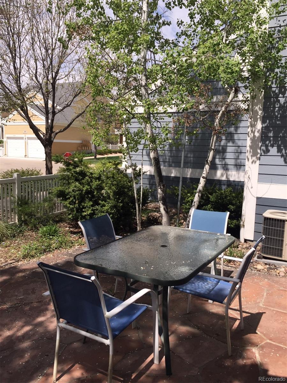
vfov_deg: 61.7
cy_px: 192
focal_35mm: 29
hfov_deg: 48.2
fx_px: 321
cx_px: 144
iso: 32
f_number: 2.2
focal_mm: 4.15
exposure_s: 1/2198
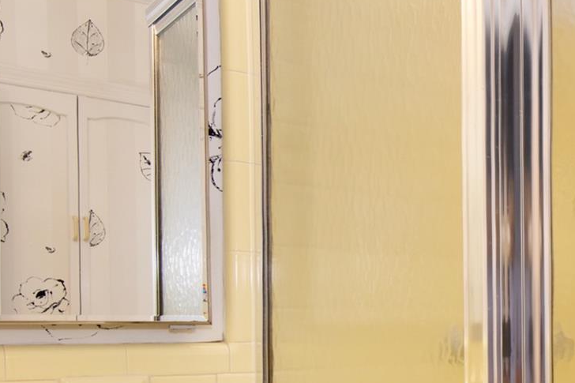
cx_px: 571
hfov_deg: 37.9
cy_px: 289
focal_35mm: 46
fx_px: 741
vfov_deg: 28.5
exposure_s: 1/50
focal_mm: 11
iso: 640
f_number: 8
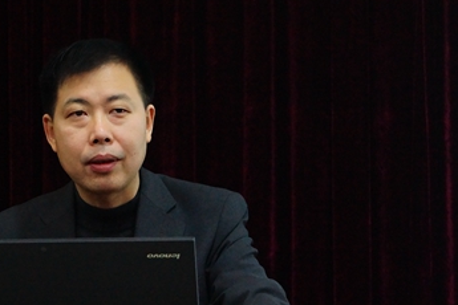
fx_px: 1934
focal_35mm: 152
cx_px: 137
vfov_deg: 9.0
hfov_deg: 13.5
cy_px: 218
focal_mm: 55
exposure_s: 1/80
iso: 3200
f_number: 5.6
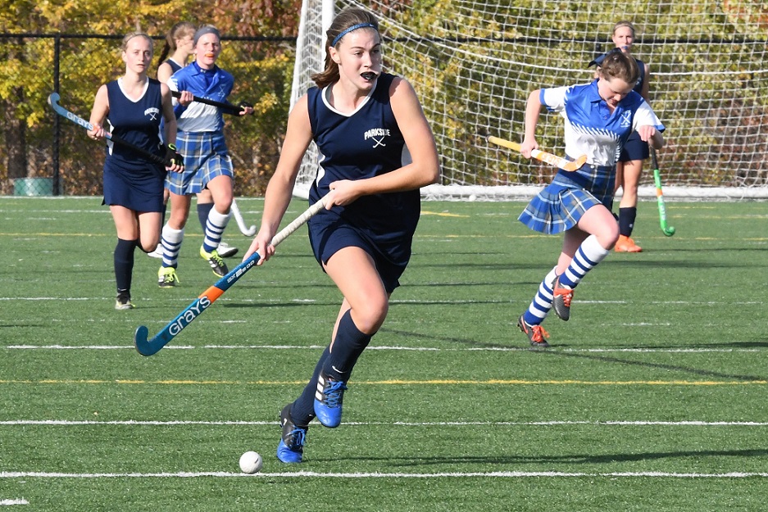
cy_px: 256
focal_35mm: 232
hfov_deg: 8.9
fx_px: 4960
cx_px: 384
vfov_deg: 5.9
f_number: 16
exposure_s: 1/1000
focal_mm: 155
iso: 1800
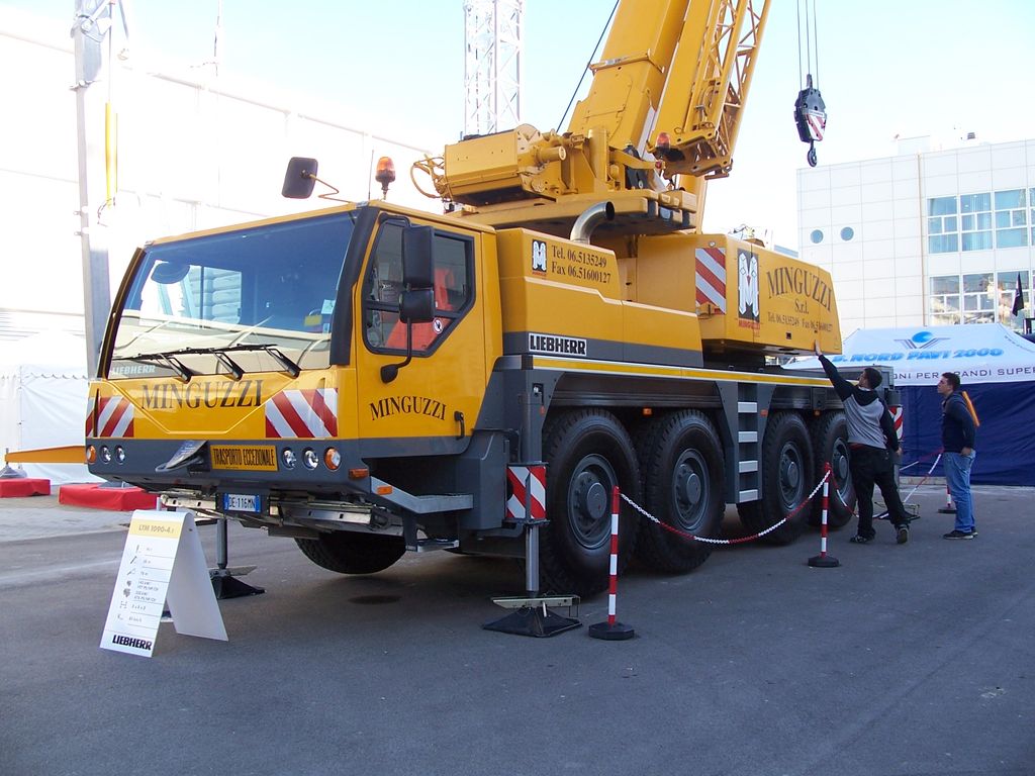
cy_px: 388
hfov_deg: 52.6
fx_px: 1046
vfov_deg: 40.7
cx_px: 518
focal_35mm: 35
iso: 80
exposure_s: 1/180
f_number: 2.8
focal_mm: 6
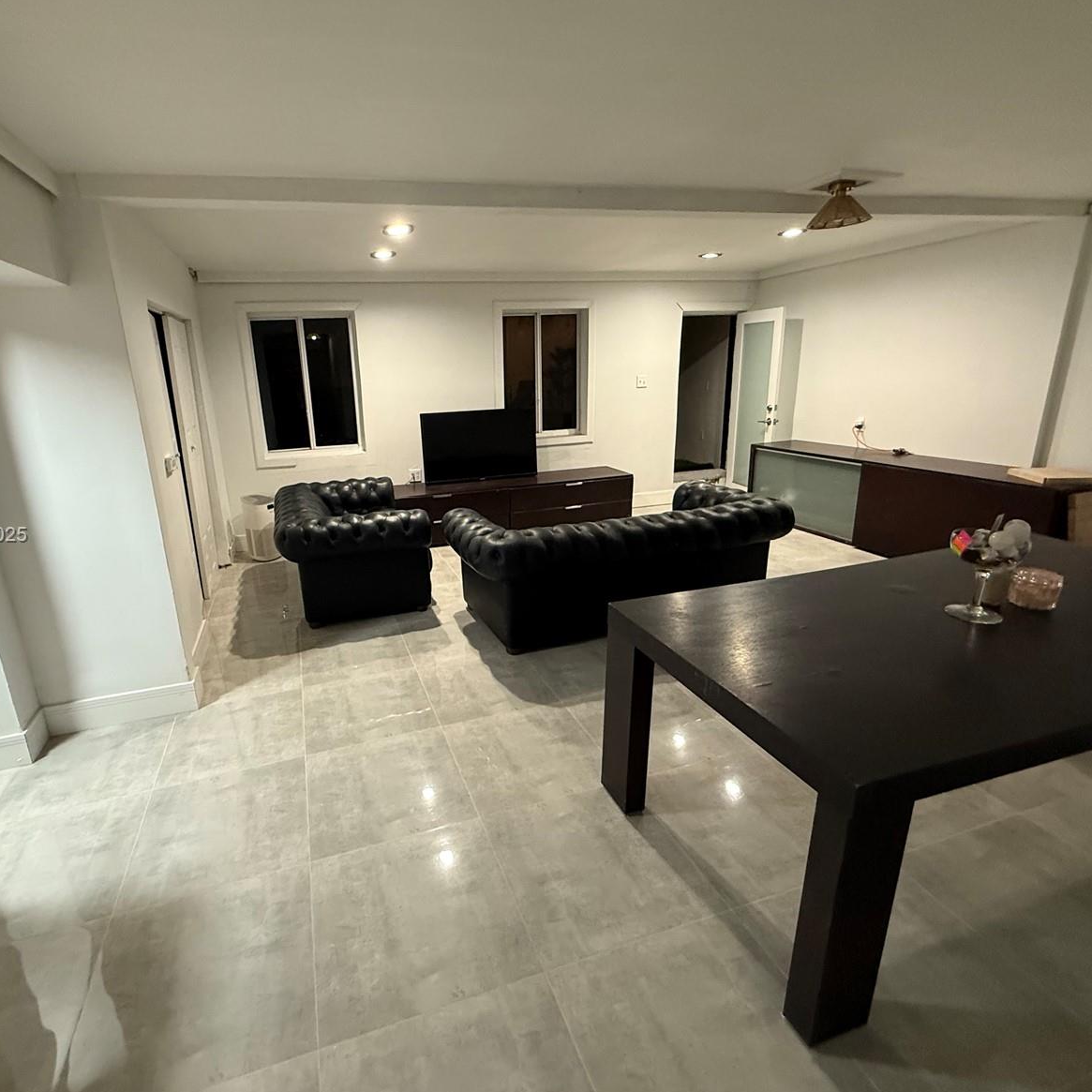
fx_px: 607
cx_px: 477
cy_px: 536
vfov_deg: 84.0
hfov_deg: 83.6
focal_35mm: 17
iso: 640
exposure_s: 1/60
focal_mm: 2.22
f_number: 2.2
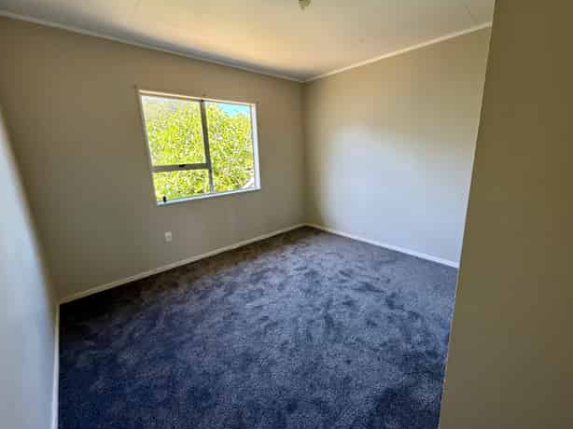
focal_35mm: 15
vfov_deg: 81.7
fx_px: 248
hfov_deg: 98.1
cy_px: 207
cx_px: 300
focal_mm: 2.22
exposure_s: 1/99
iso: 100
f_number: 2.2
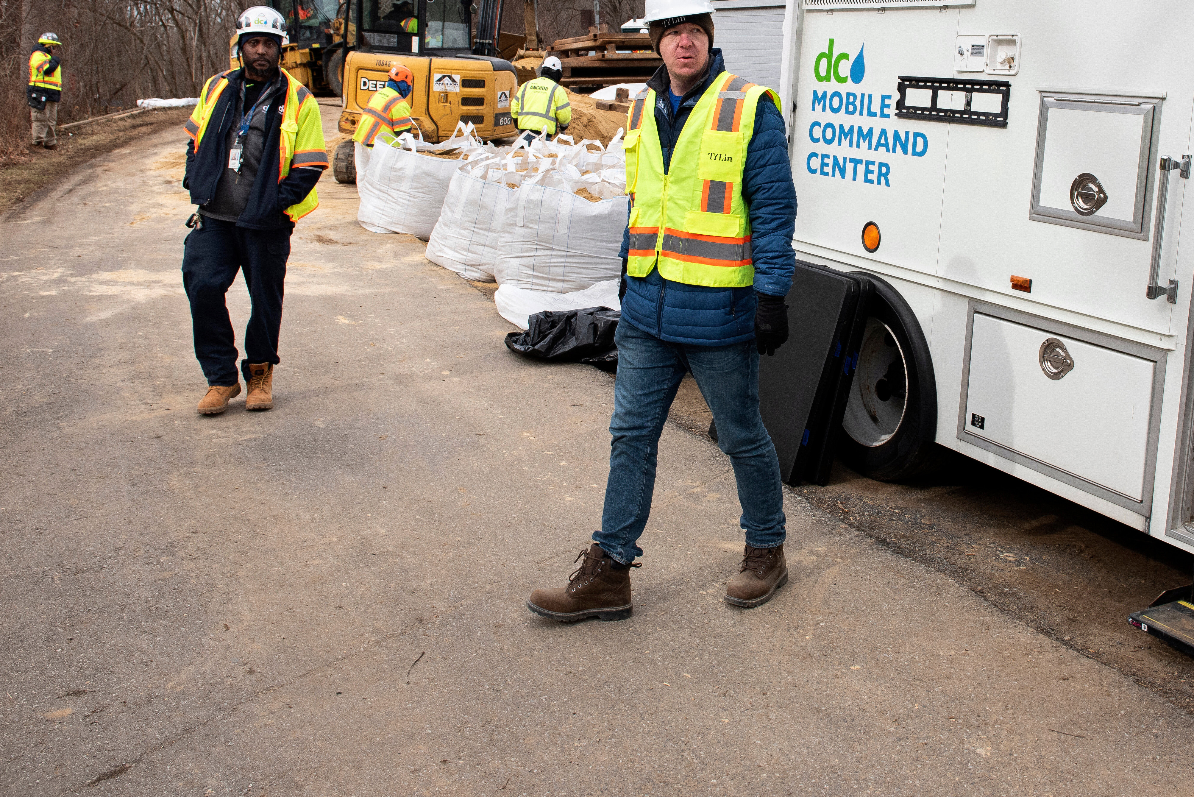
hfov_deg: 52.3
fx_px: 1194
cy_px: 199
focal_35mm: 36
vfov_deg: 36.1
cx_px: 778
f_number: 7.1
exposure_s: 1/800
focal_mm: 24
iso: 500
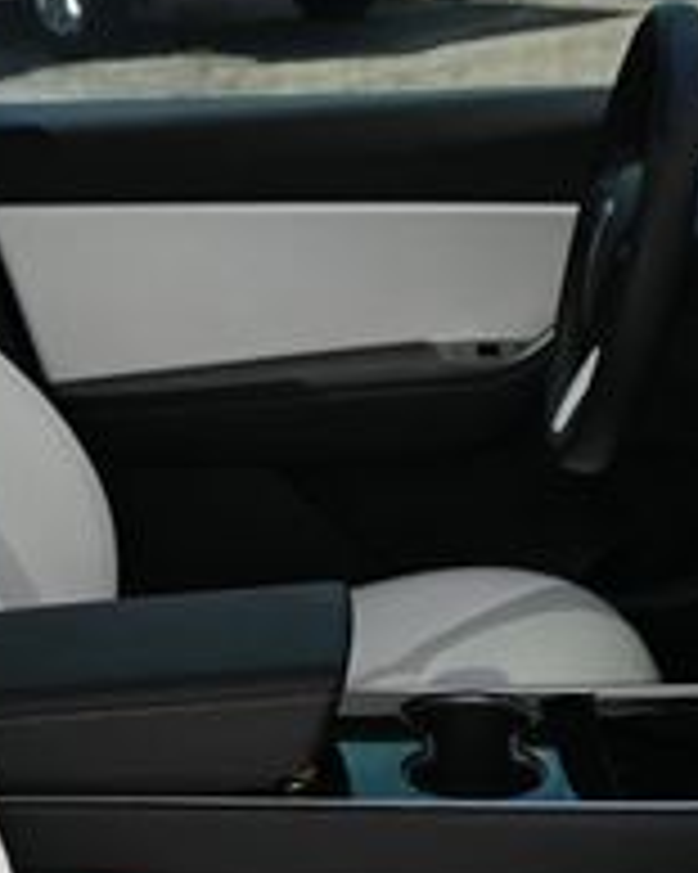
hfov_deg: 16.1
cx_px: 293
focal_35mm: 95
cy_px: 670
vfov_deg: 19.9
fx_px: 2463
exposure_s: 1/250
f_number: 5
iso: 200
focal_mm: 20.5
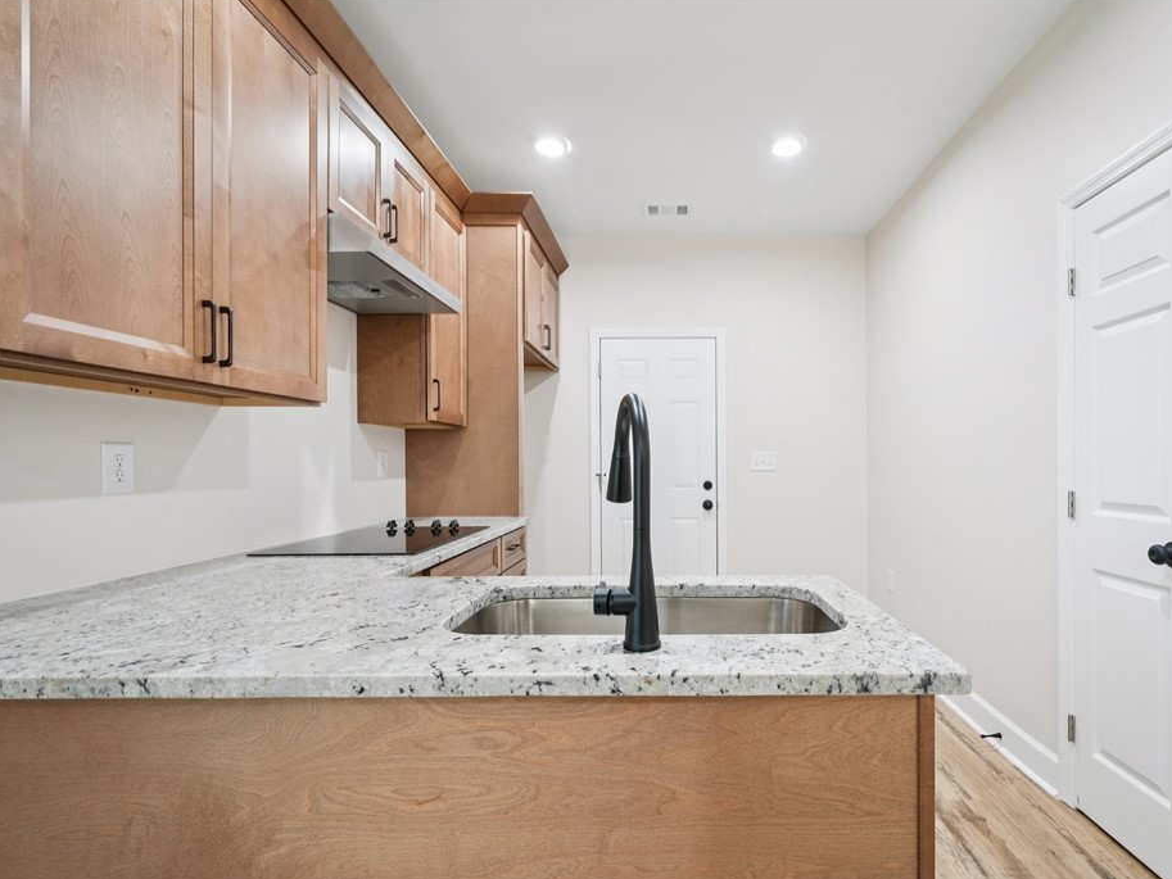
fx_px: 542
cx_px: 674
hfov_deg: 93.8
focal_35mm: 16
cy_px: 457
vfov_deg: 78.1
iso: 400
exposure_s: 1/6
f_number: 8
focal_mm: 14
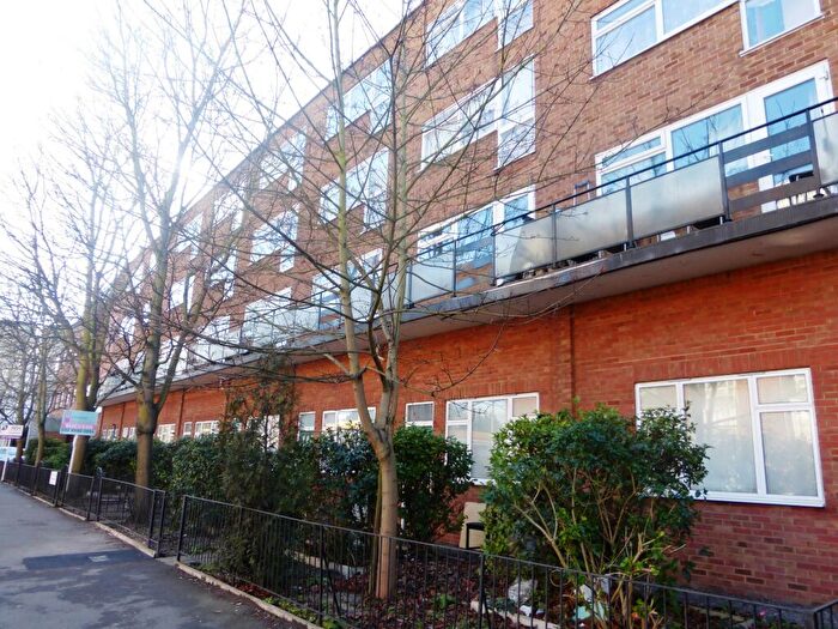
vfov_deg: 56.8
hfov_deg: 71.6
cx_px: 419
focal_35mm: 24
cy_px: 314
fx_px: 581
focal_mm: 4.3
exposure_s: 1/100
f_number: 3.3
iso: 100
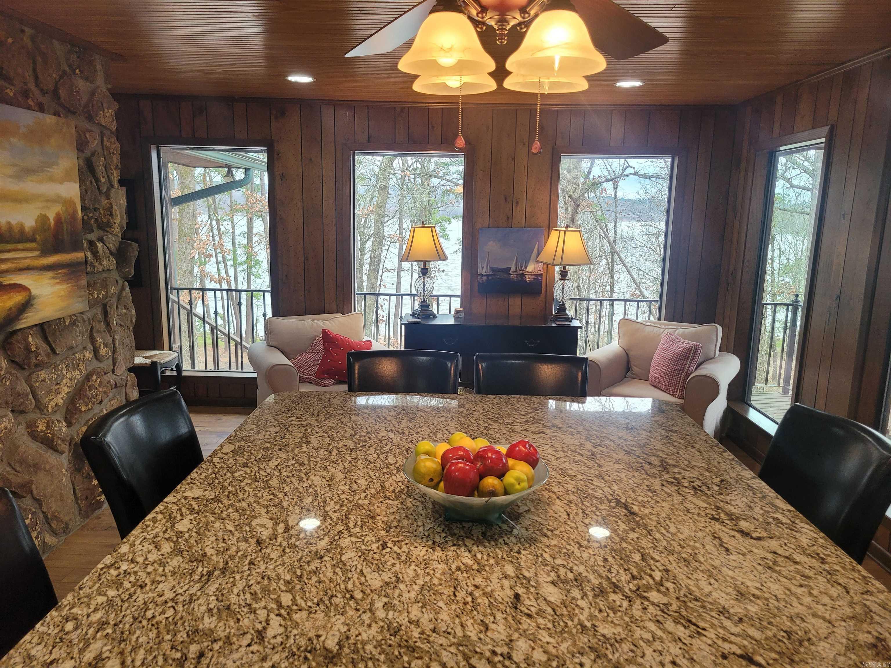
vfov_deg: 53.1
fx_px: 669
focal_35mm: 26
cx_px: 446
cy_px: 334
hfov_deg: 67.3
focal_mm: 5.4
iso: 160
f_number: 1.8
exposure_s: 1/120
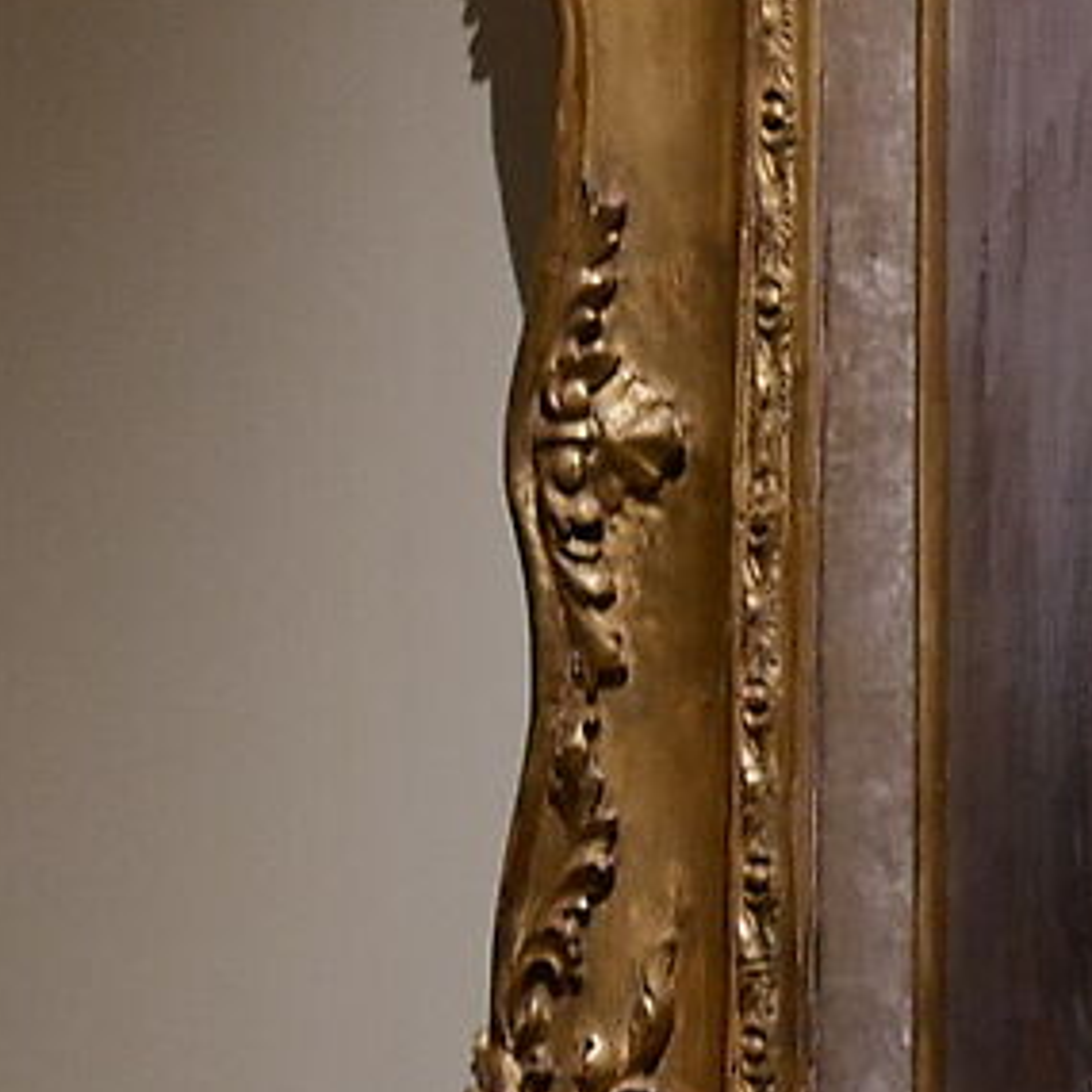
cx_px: -1625
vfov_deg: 5.9
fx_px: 10636
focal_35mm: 298
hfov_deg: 5.6
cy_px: 946
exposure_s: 1/60
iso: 320
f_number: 1.8
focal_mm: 20
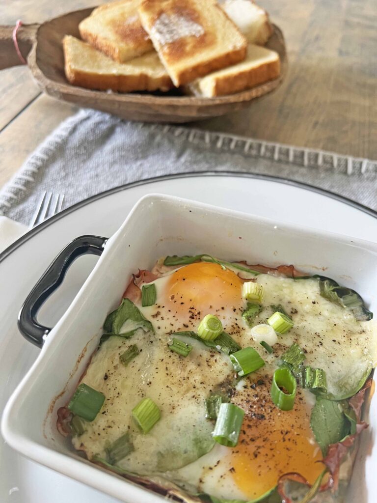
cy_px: 252
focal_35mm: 26
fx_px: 378
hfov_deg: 53.1
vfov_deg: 67.3
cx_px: 188
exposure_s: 1/60
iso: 160
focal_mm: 5.7
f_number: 1.5
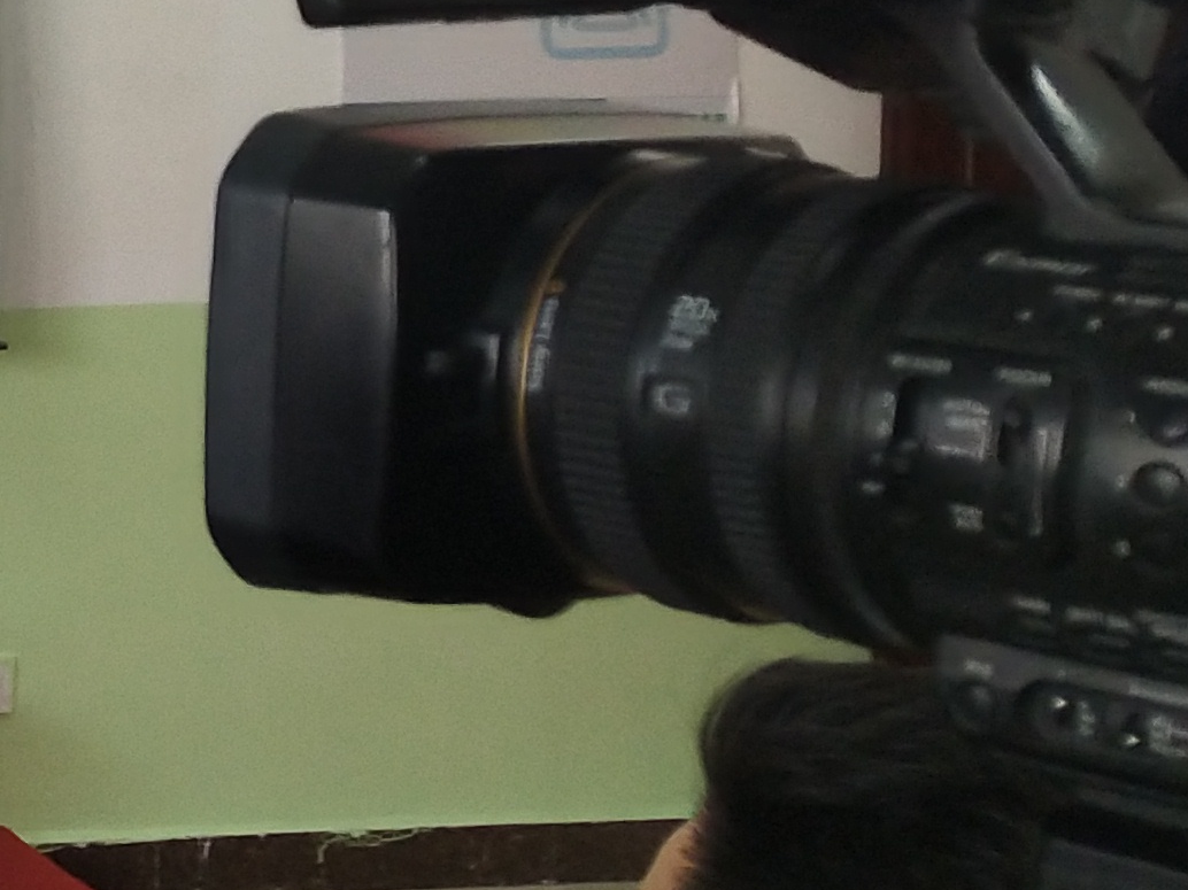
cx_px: -1121
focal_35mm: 117
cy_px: 60
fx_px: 4014
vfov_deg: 12.5
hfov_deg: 14.3
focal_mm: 3.95
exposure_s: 1/100
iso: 220
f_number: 1.8
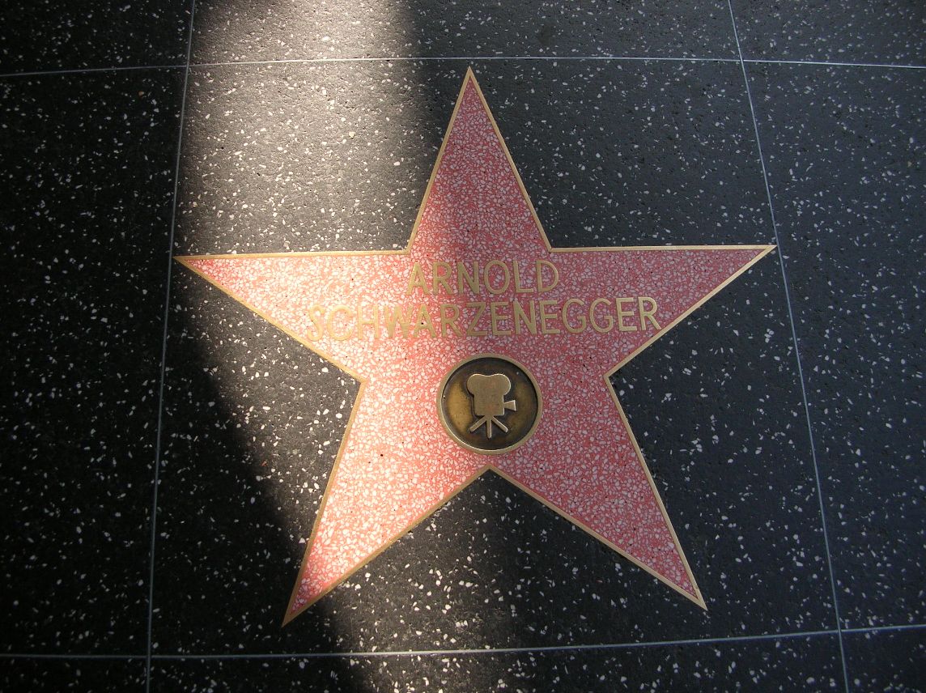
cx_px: 463
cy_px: 346
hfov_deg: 52.7
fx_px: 935
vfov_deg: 40.6
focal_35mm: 35
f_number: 2.8
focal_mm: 5.8
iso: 50
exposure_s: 1/230
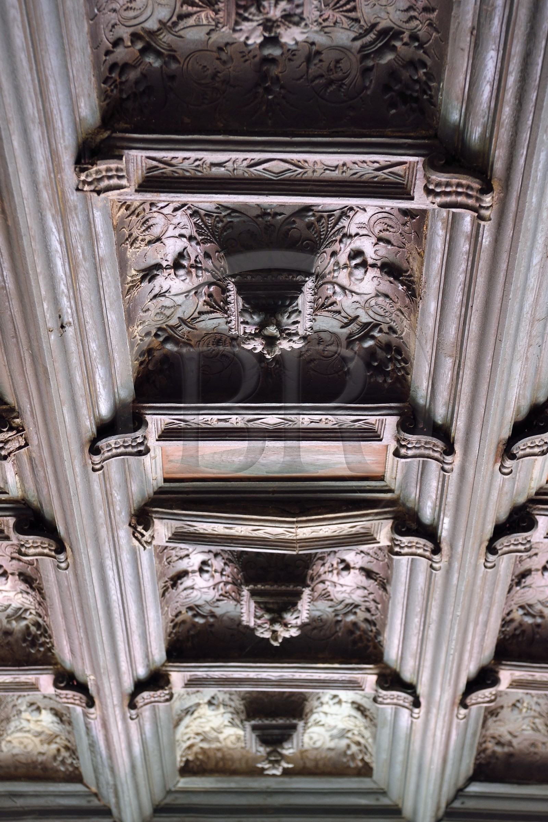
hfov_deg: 19.5
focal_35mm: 70
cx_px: 274
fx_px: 1598
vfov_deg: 28.8
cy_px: 411
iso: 800
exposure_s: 1/13
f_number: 6.3
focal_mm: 70
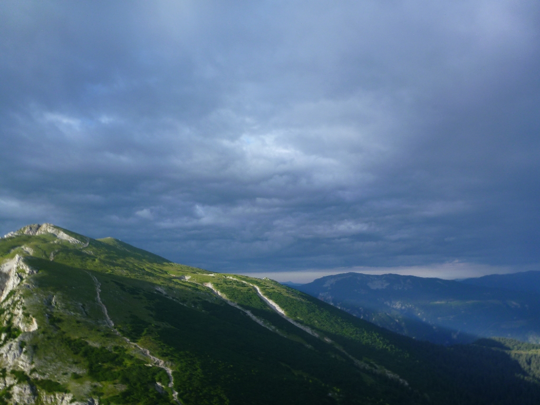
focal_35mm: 28
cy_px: 202
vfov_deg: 49.7
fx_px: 437
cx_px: 270
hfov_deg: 63.4
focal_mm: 4.9
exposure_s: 1/500
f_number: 3.3
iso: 100
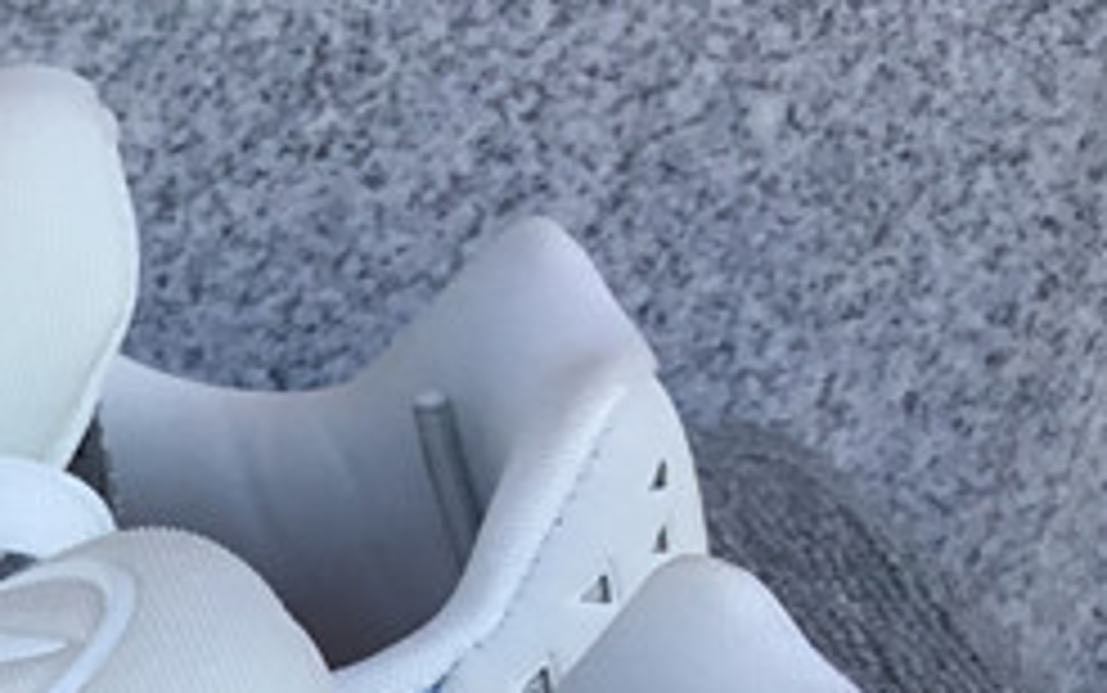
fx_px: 3622
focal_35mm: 120
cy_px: 1123
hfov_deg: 15.6
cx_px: -675
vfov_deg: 10.5
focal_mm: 3.3
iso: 25
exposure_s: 1/259
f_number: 2.4
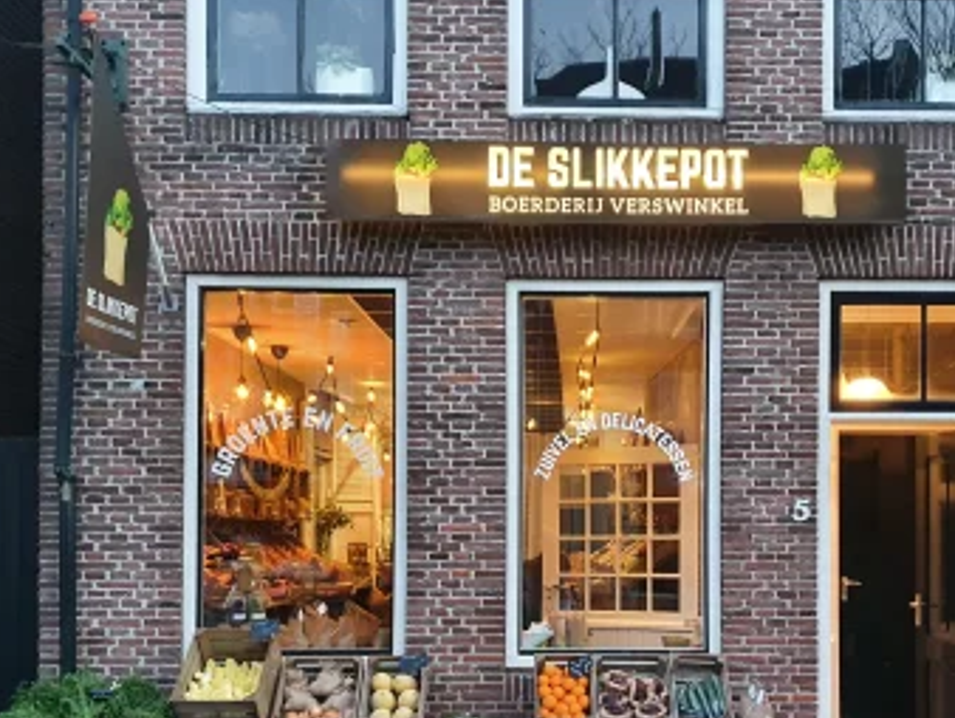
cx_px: 595
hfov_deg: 45.4
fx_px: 1132
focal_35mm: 41
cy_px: 509
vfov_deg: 34.7
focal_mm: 4.32
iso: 500
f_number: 1.5
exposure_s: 1/50
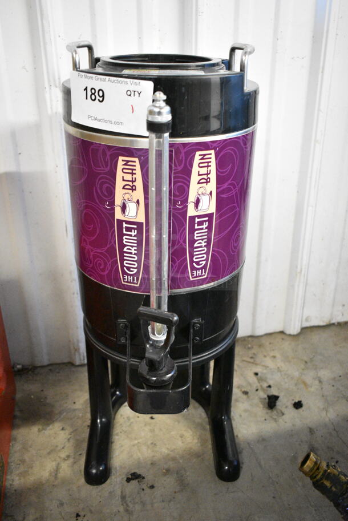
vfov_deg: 57.2
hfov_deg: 40.0
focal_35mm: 33
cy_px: 260
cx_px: 174
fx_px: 478
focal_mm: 22
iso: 6400
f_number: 3.8
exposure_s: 1/80
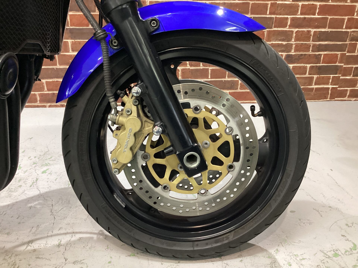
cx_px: 179
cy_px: 134
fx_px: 321
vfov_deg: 45.4
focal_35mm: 31
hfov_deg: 58.4
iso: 250
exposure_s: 1/60
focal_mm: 3.3
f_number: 2.4
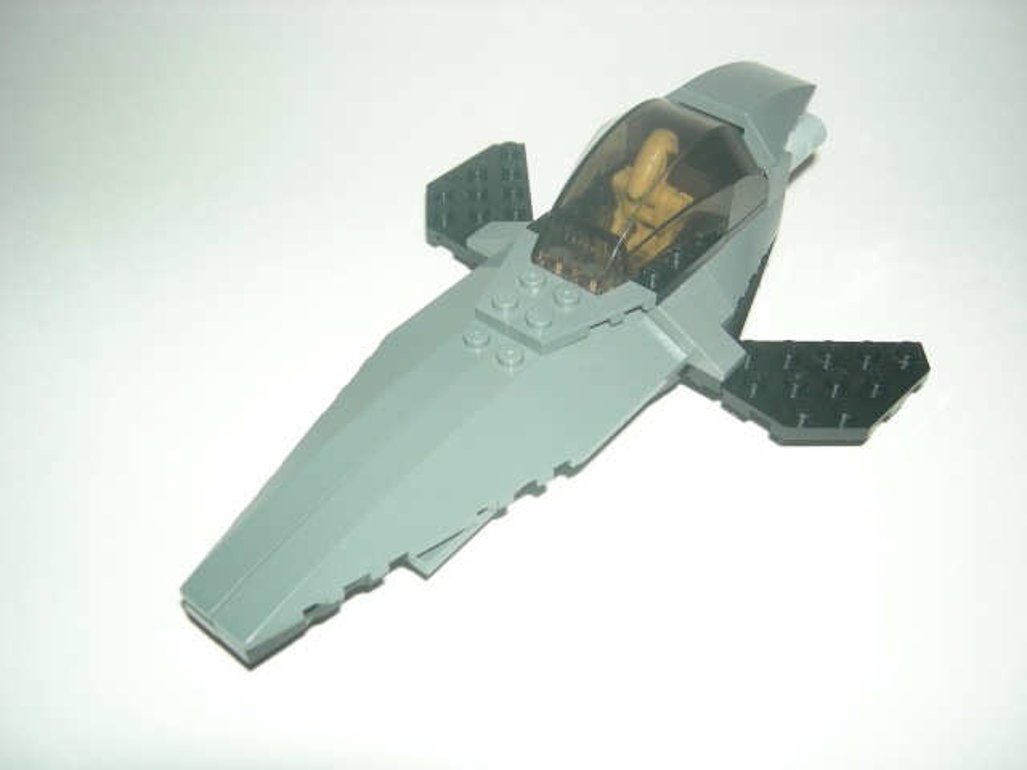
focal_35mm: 38
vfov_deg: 37.7
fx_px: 1127
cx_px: 514
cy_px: 385
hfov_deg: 49.0
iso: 64
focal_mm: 8
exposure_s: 1/60.1
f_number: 2.8
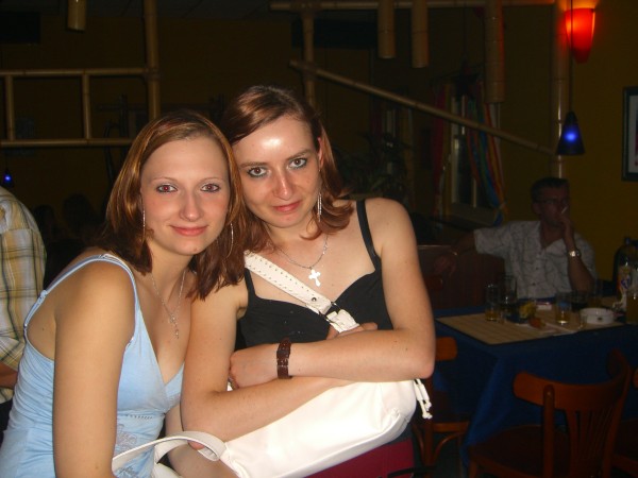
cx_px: 319
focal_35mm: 38
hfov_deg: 49.0
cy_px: 239
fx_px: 700
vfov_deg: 37.7
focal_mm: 7.9
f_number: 2.8
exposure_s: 1/60
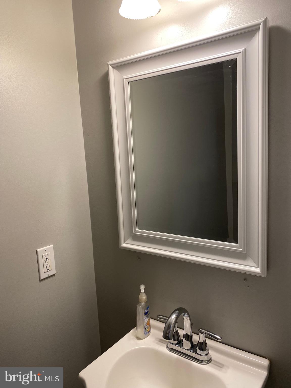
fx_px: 291
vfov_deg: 67.3
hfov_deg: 53.1
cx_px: 146
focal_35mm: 26
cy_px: 194
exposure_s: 1/120
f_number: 1.8
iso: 100
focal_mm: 4.25
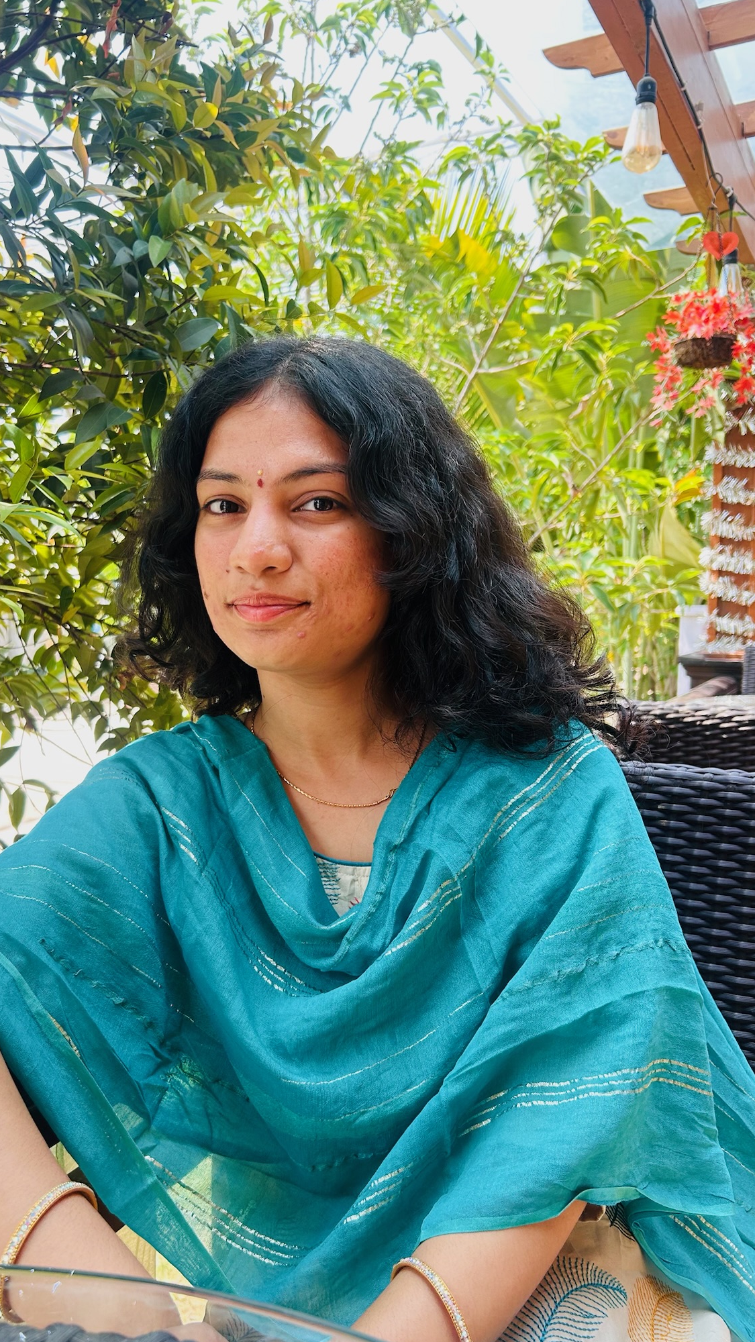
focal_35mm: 29
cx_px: 297
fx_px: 1032
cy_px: 672
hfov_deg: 40.0
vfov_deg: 66.1
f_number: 1.5
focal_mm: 5.7
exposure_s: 1/365
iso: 50
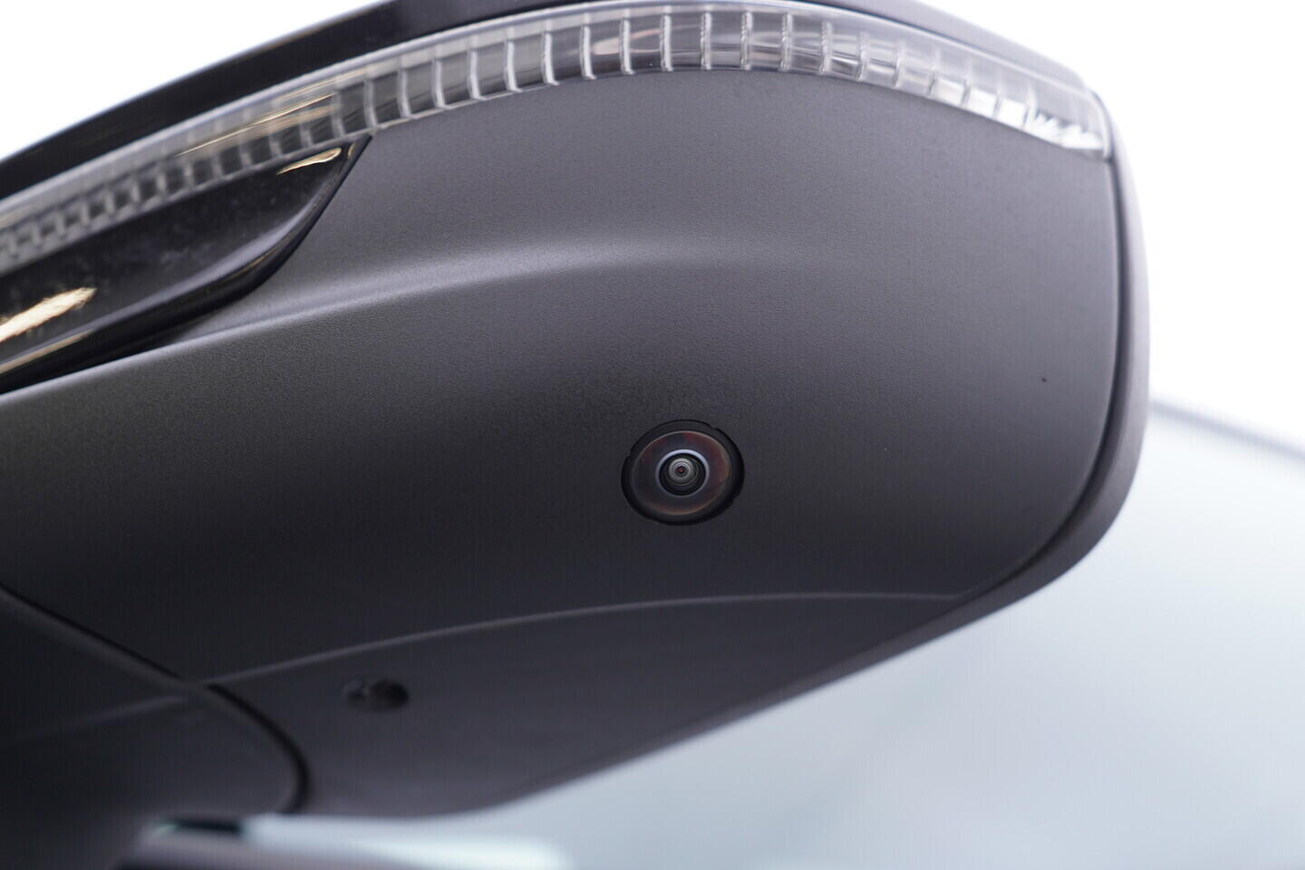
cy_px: 435
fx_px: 1305
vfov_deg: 36.9
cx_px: 652
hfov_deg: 53.1
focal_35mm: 36
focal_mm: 24
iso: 125
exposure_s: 1/50
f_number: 3.2
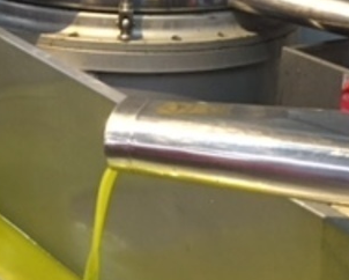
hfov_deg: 19.9
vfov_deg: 16.0
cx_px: 126
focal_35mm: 96
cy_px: 148
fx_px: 992
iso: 200
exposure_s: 1/33
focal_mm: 4.15
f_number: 2.2
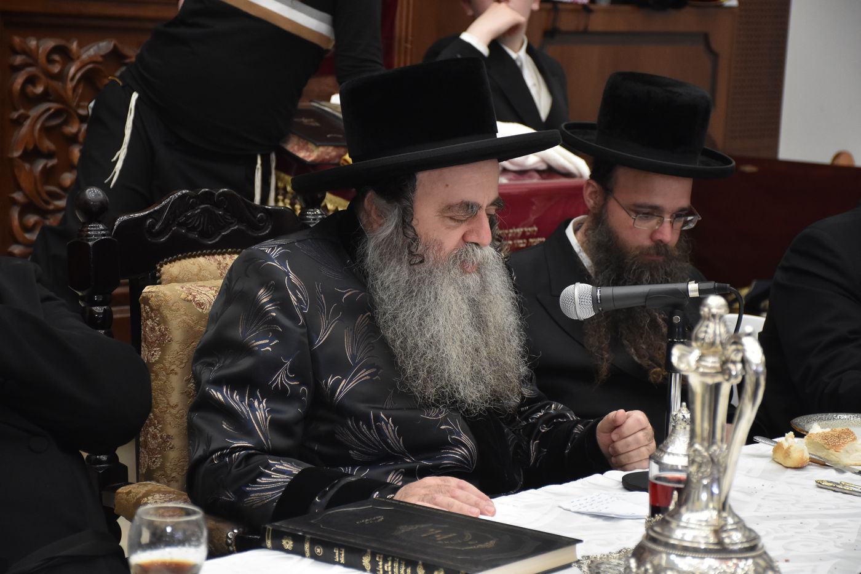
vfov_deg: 13.8
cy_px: 287
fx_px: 2367
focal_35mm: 99
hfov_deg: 20.6
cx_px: 430
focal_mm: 66
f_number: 5.6
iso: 1600
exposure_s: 1/160
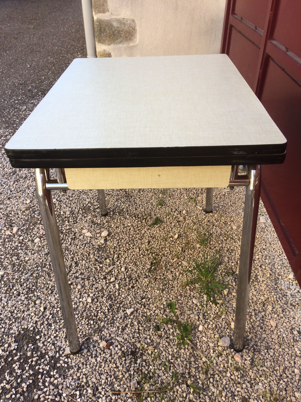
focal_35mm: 29
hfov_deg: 48.2
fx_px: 336
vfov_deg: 61.7
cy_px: 201
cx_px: 150
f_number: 2.2
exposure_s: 1/441
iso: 32
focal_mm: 4.15
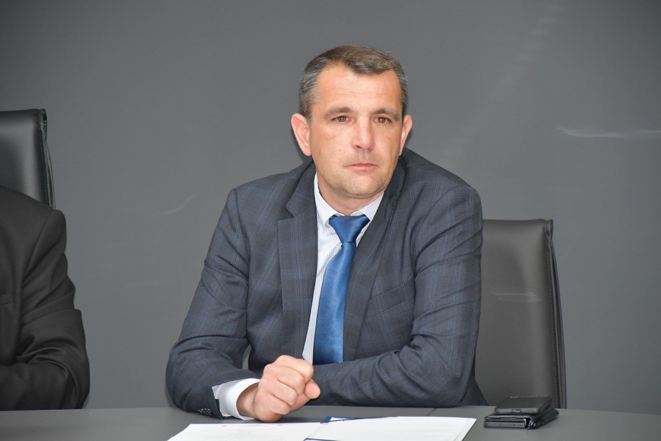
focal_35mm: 210
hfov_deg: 9.8
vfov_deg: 6.5
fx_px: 3856
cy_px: 220
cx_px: 330
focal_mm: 140
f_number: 5.6
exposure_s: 1/60
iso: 2000
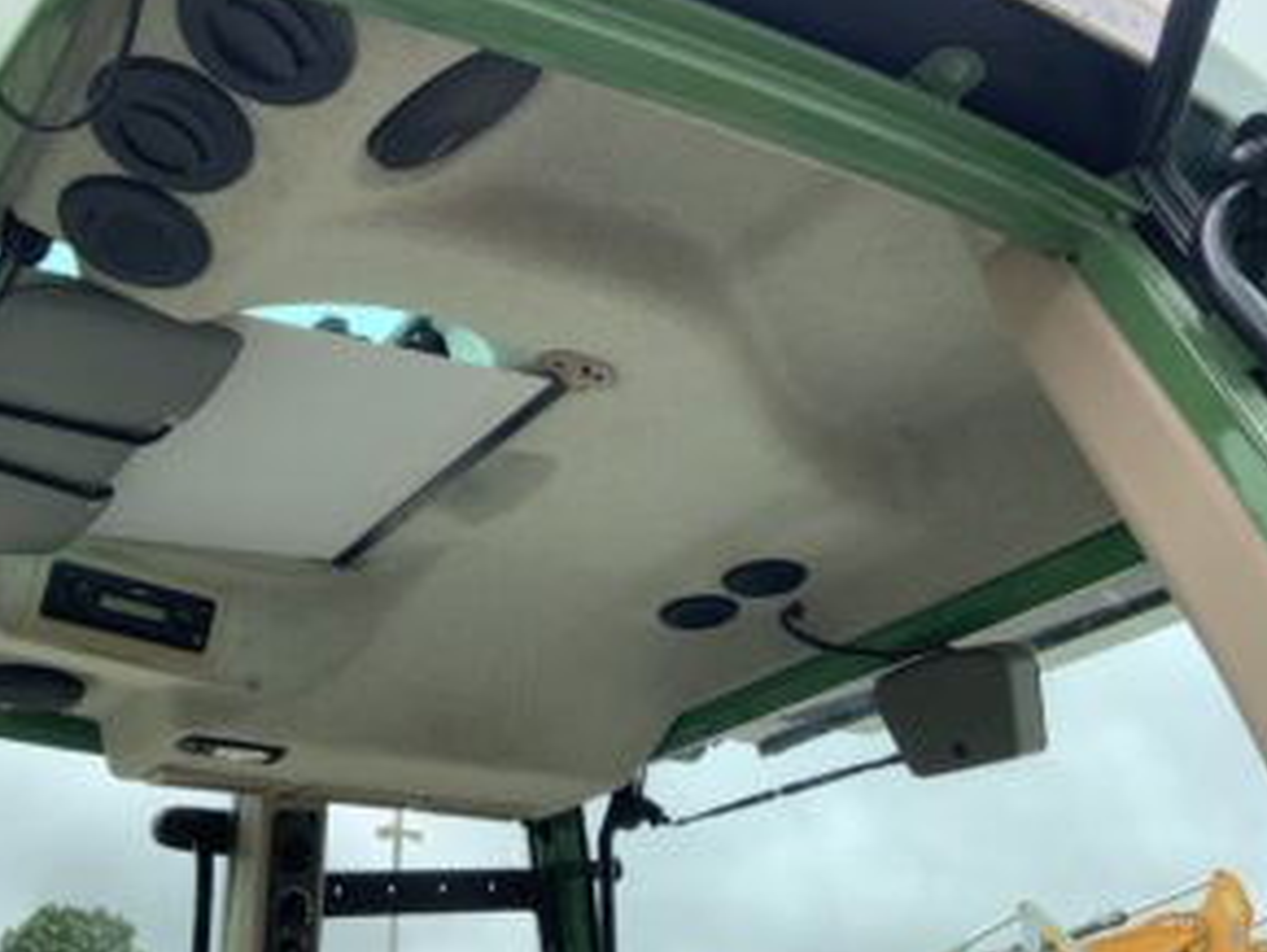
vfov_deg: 39.6
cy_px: 397
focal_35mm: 36
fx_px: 1319
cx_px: 559
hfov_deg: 51.2
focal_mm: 3
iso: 16
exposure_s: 1/415
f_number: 1.8
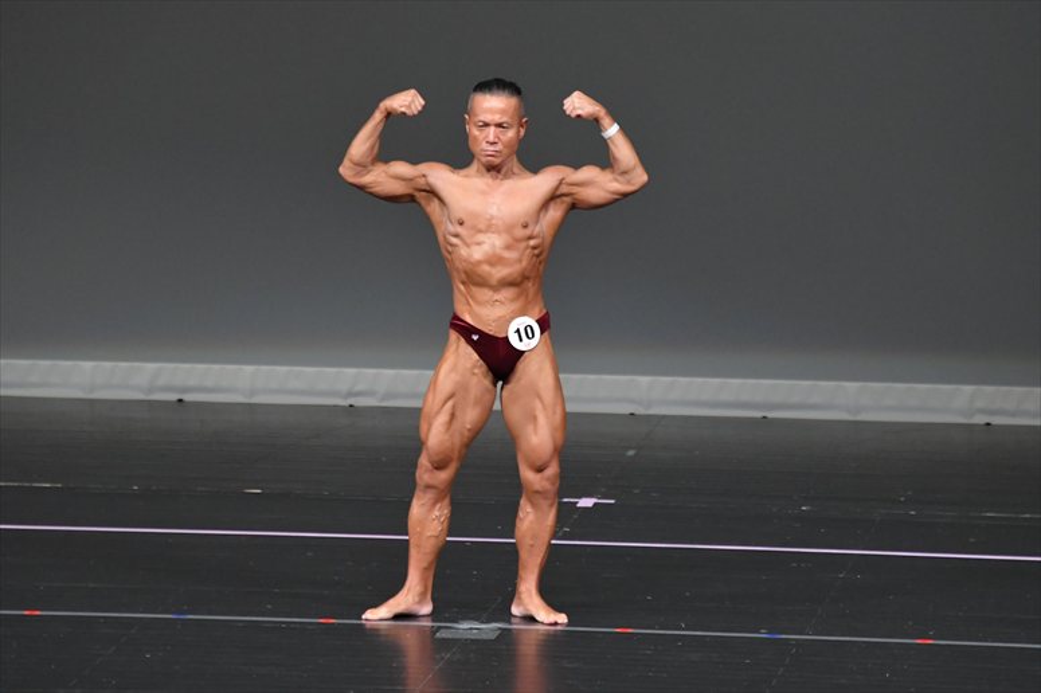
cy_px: 346
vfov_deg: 4.4
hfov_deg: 6.5
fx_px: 9104
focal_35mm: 315
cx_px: 520
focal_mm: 210
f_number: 5.6
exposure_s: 1/400
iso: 4000
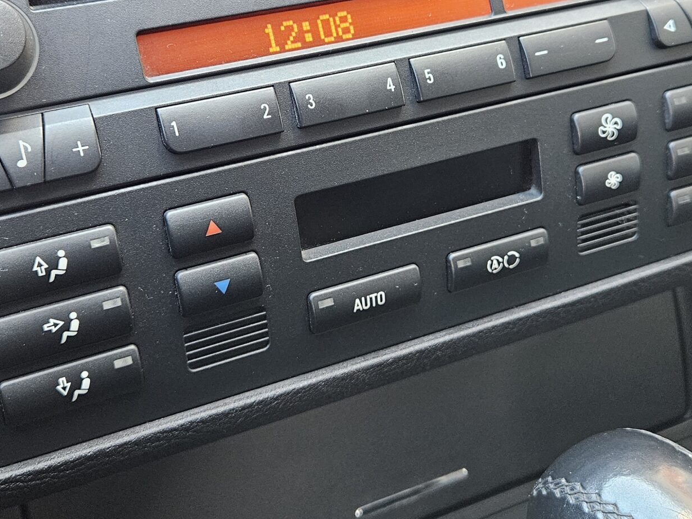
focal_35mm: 48
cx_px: 360
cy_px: 162
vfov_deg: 30.0
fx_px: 959
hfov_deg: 39.7
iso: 640
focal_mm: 5.4
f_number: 1.8
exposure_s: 1/100
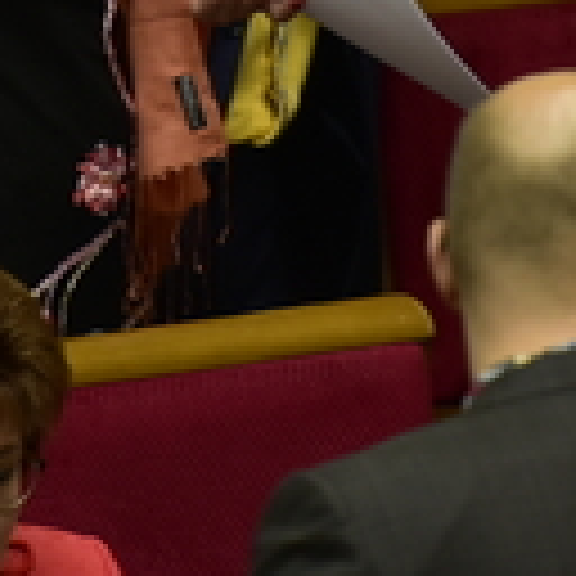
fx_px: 22421
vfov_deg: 1.5
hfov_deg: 1.5
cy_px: -196
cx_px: 63
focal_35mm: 1191
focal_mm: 200
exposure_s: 1/250
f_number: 2.8
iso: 800
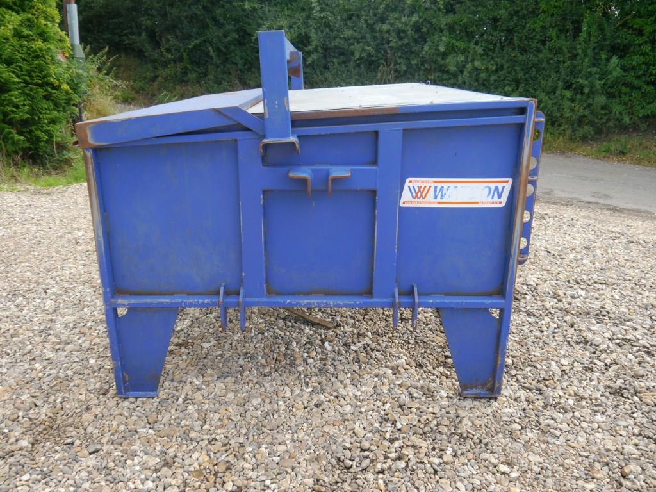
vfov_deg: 49.7
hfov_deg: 63.4
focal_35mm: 28
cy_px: 246
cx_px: 328
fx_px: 531
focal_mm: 14
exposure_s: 1/200
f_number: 4.5
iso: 160
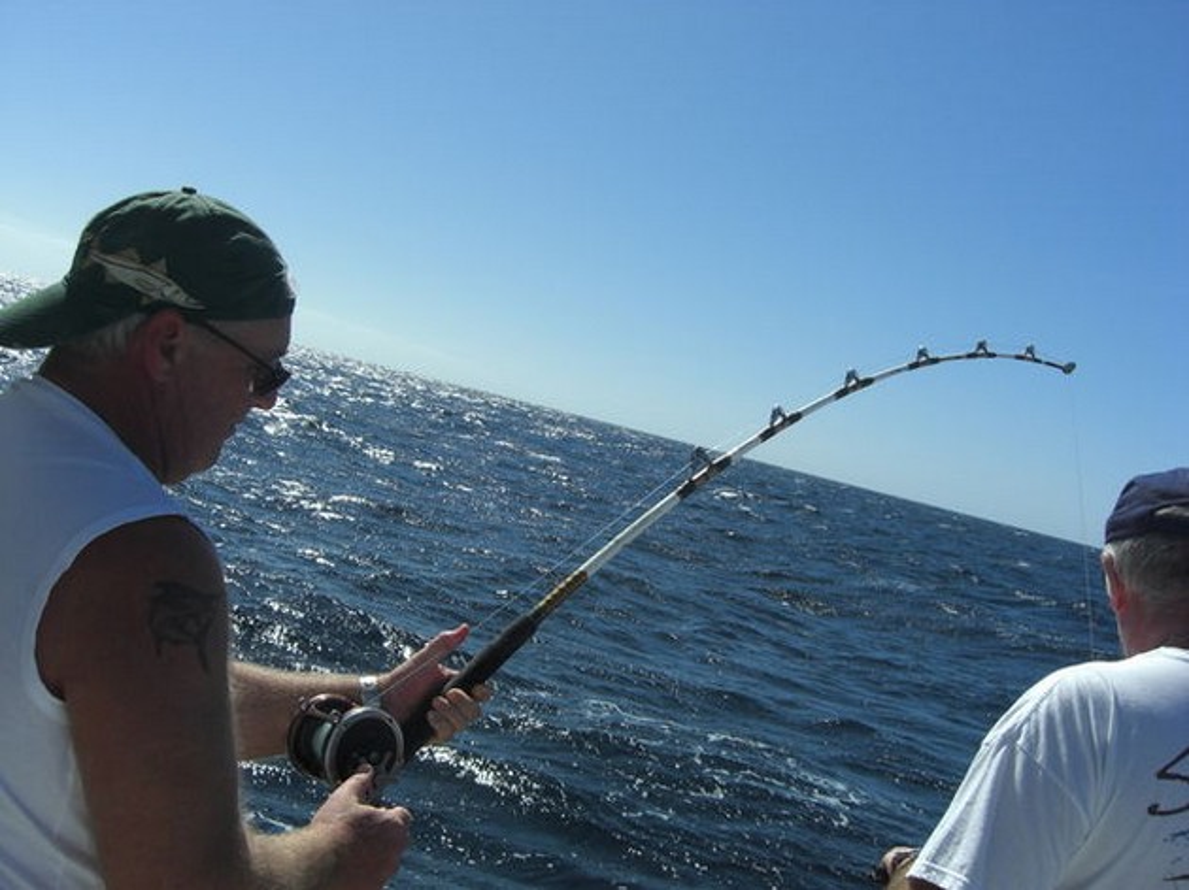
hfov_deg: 49.0
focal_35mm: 38
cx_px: 594
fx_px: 1305
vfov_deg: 37.7
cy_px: 445
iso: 80
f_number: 8
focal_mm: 7.9
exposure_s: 1/320
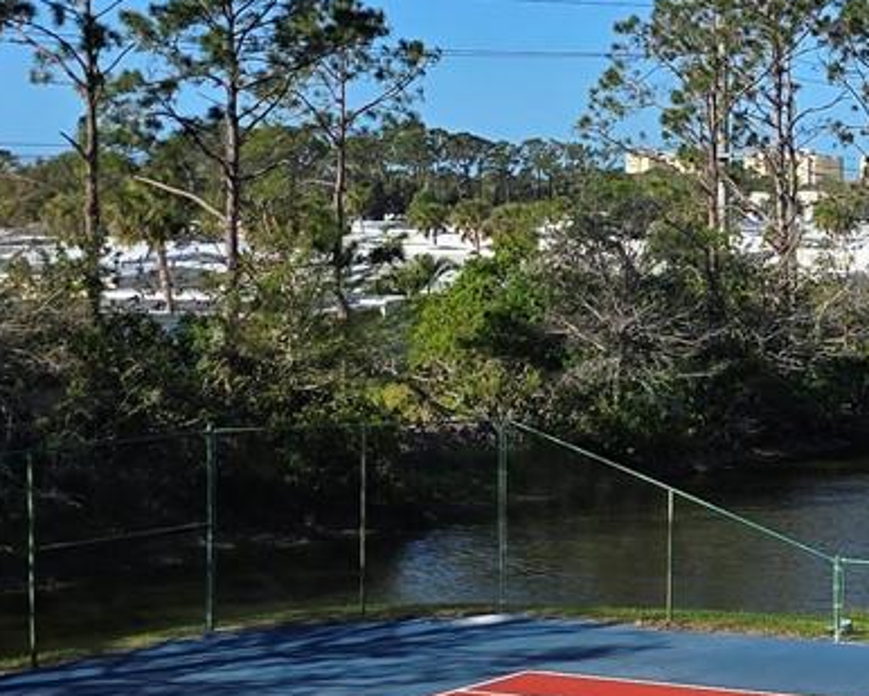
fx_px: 2392
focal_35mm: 93
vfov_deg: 16.5
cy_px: 234
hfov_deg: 18.4
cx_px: 1283
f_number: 1.7
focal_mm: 6.3
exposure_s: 1/919
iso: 12
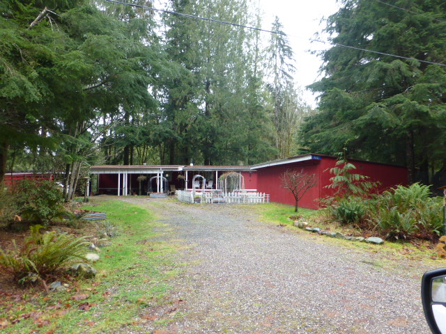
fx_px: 309
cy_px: 167
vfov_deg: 56.8
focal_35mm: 24
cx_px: 223
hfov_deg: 71.6
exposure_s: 1/60
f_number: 3.3
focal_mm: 4.3
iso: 100
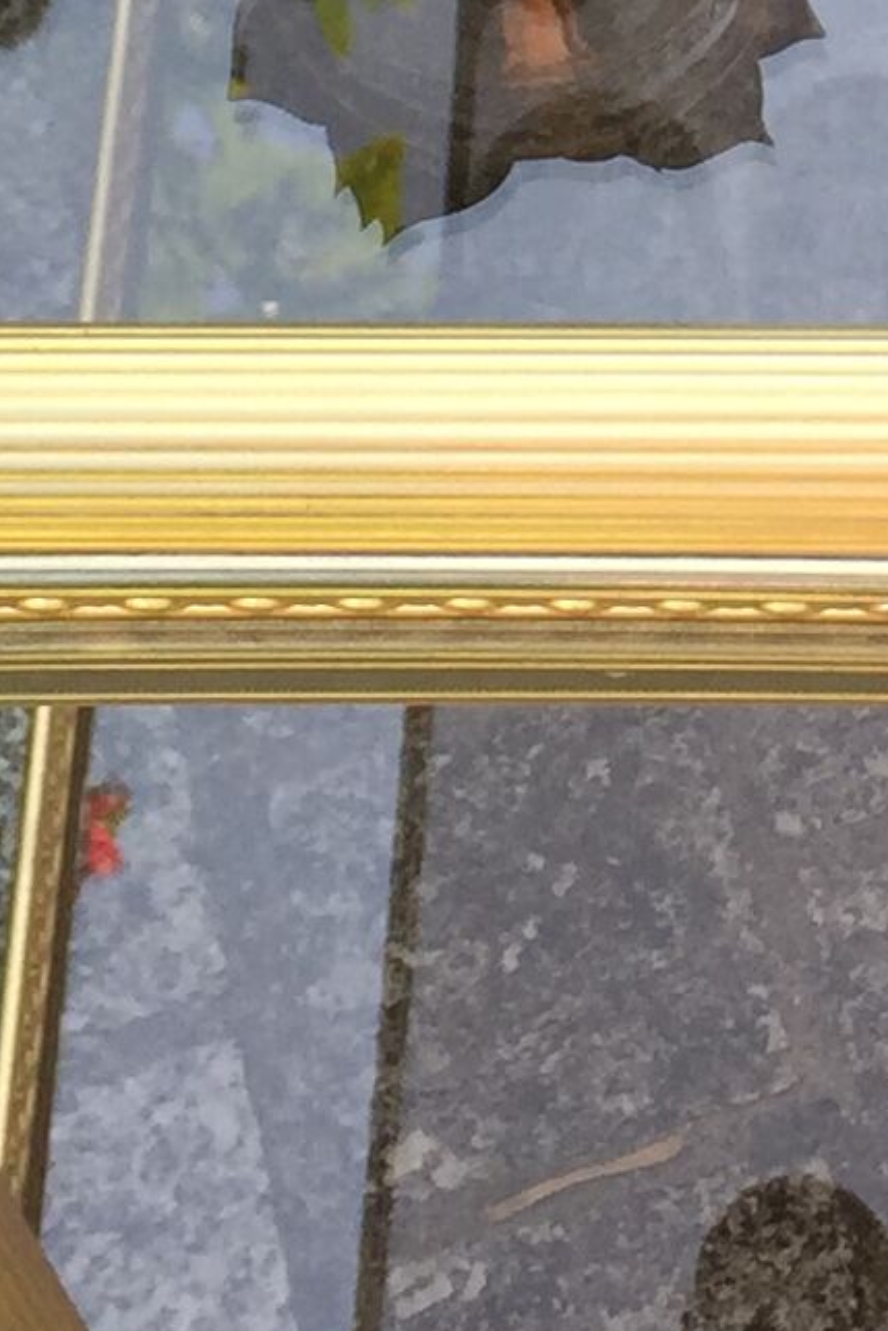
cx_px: 936
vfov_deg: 12.7
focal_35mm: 153
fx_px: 5658
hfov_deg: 8.9
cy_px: -696
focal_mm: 4.15
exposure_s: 1/299
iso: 32
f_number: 2.2
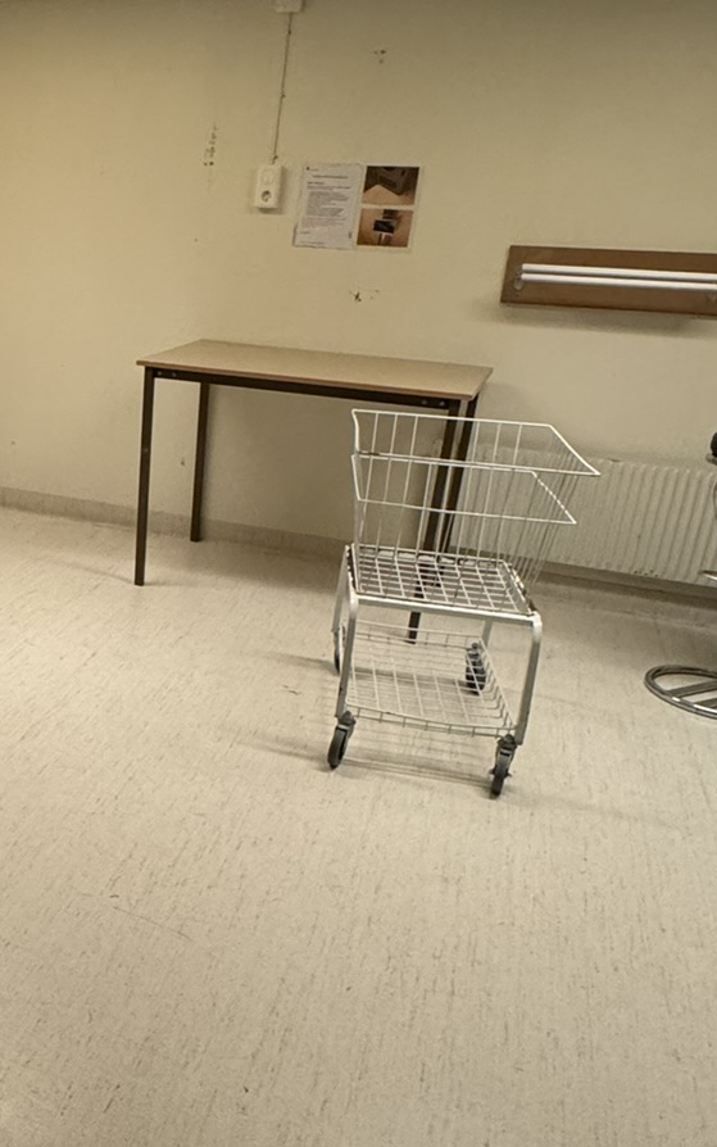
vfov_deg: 56.7
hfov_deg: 33.5
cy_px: 557
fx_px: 1063
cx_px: -31
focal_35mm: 34
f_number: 2.2
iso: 400
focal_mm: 2.22
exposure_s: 1/50
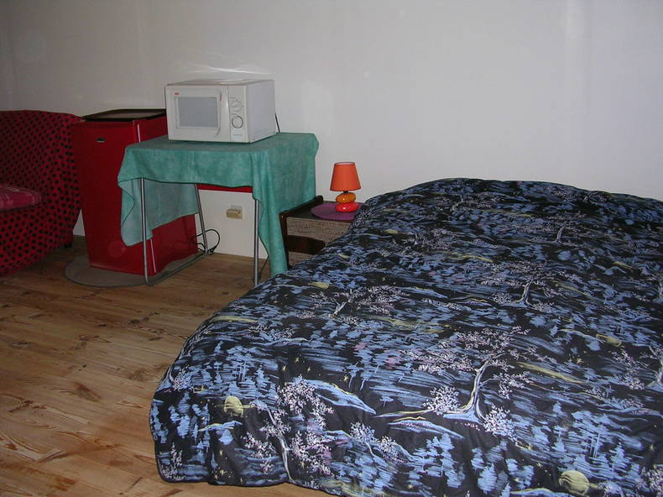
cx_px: 332
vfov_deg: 37.7
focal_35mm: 38
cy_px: 248
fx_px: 728
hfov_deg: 49.0
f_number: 2.8
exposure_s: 1/60.1
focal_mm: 5.8
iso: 95
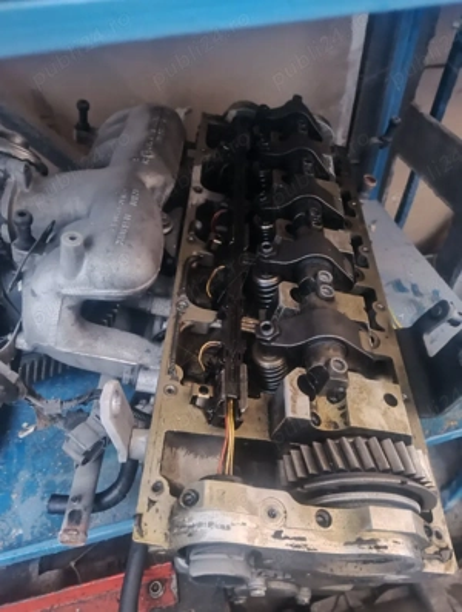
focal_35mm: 24
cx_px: 231
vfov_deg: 71.5
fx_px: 426
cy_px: 306
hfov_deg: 57.0
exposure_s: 1/7.14
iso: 7680
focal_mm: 5.56
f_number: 1.8
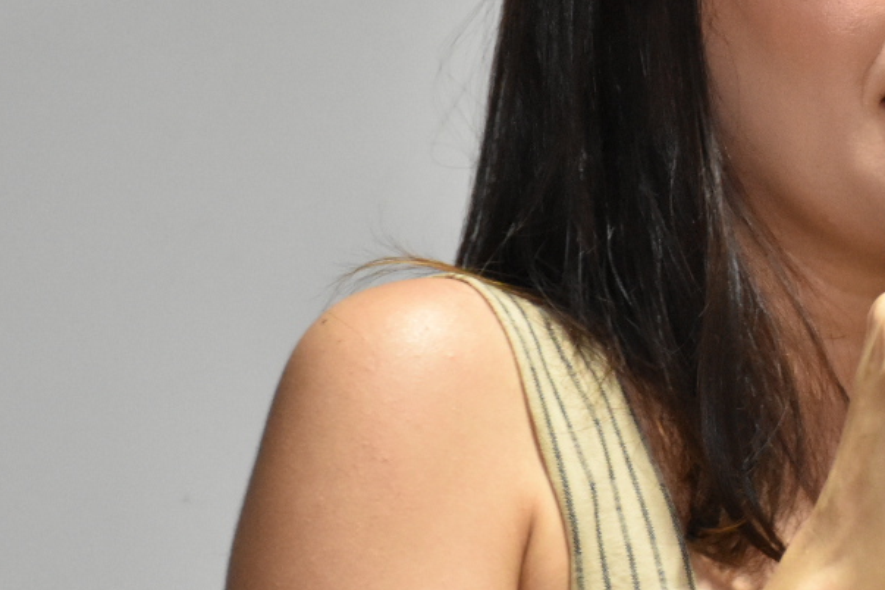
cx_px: 914
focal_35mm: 342
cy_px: 227
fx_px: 8415
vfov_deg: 4.0
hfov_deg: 6.0
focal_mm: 85
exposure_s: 1/100
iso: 3200
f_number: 5.3
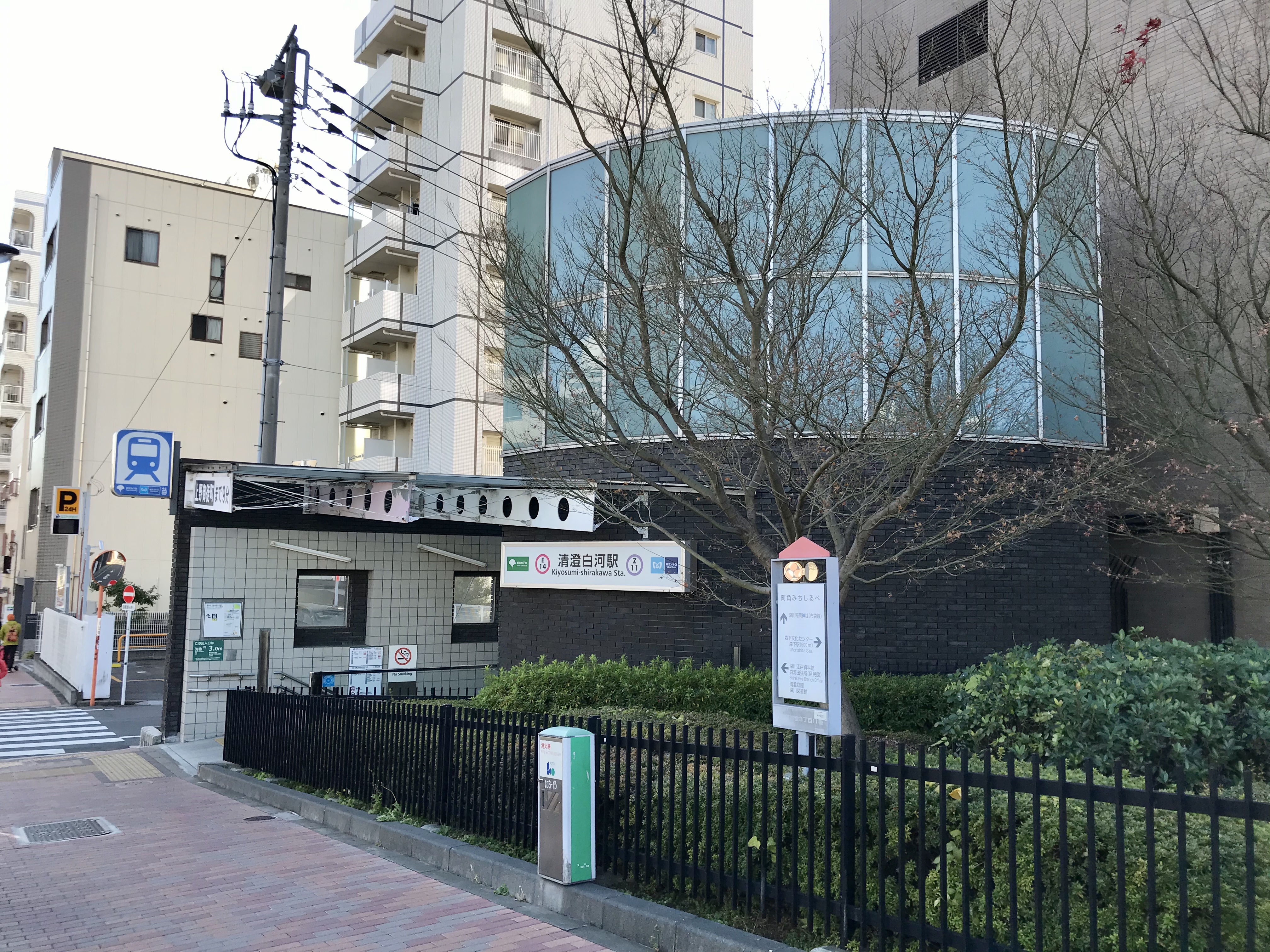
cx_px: 635
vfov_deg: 49.7
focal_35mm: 28
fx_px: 1027
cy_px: 476
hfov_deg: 63.4
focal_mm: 3.99
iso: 20
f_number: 1.8
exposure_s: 1/445
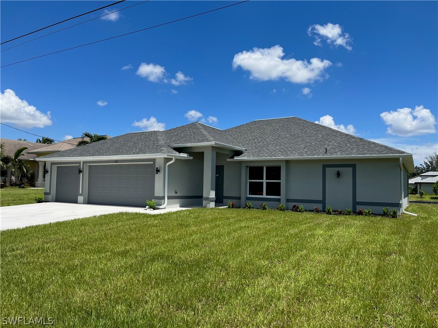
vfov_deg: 53.1
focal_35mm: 26
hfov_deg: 67.3
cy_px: 164
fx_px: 329
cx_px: 219
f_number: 1.6
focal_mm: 5.1
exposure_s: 1/4149
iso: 50
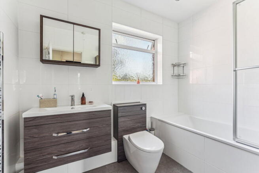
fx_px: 115
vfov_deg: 73.8
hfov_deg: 96.7
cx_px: 130
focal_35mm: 16
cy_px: 86
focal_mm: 16
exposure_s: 1/20
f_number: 8
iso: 200
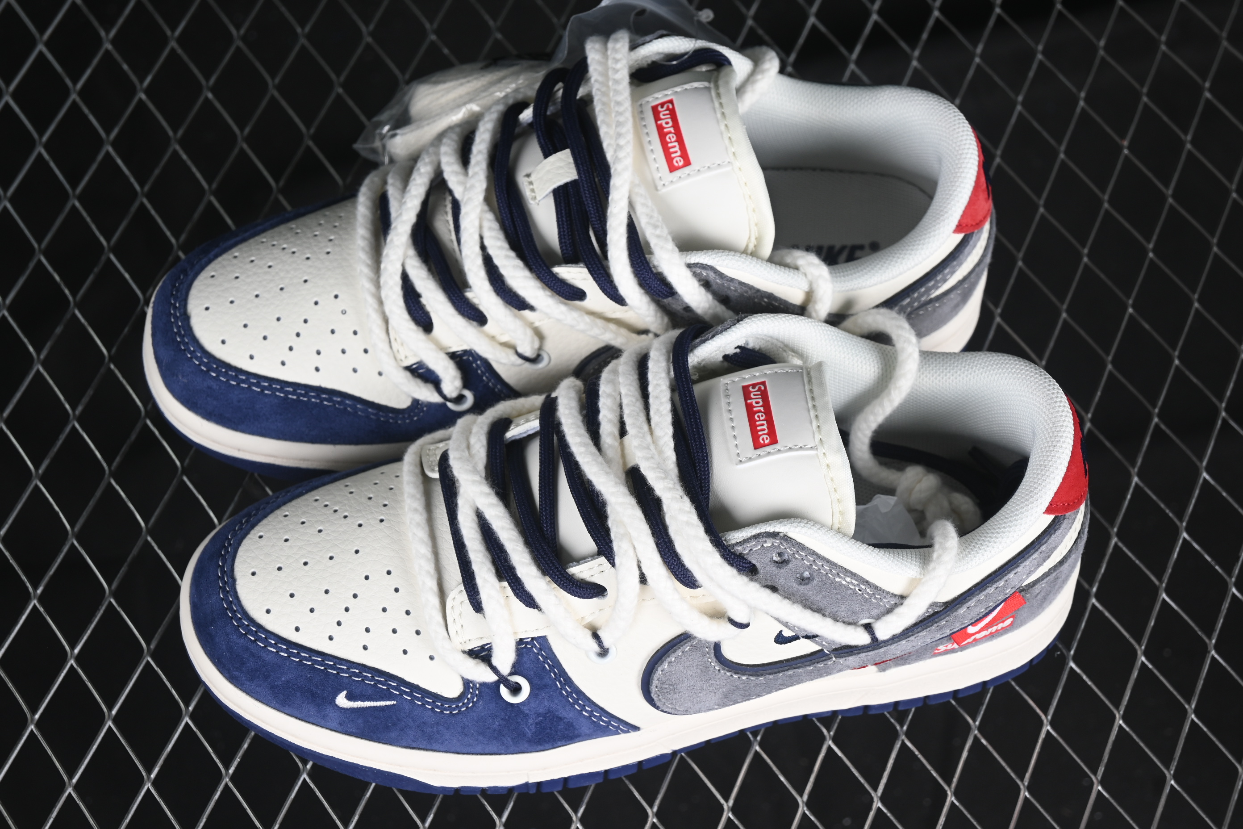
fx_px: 2589
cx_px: 622
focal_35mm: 75
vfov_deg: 18.2
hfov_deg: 27.0
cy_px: 414
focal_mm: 50
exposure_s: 1/80
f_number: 7.1
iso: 160
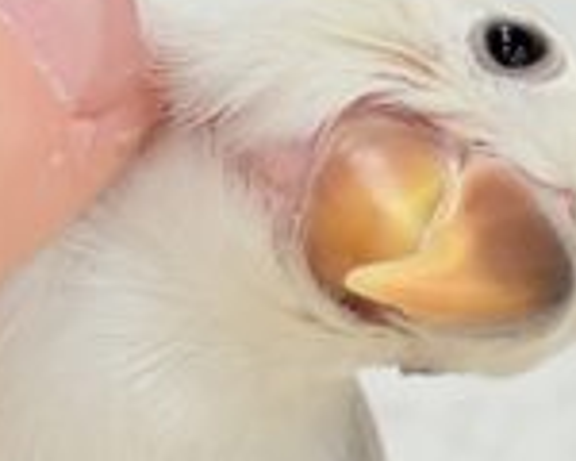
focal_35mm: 216
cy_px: 311
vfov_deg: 7.2
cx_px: 526
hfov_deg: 8.9
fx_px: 3682
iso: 50
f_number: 1.6
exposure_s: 1/50
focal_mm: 5.96
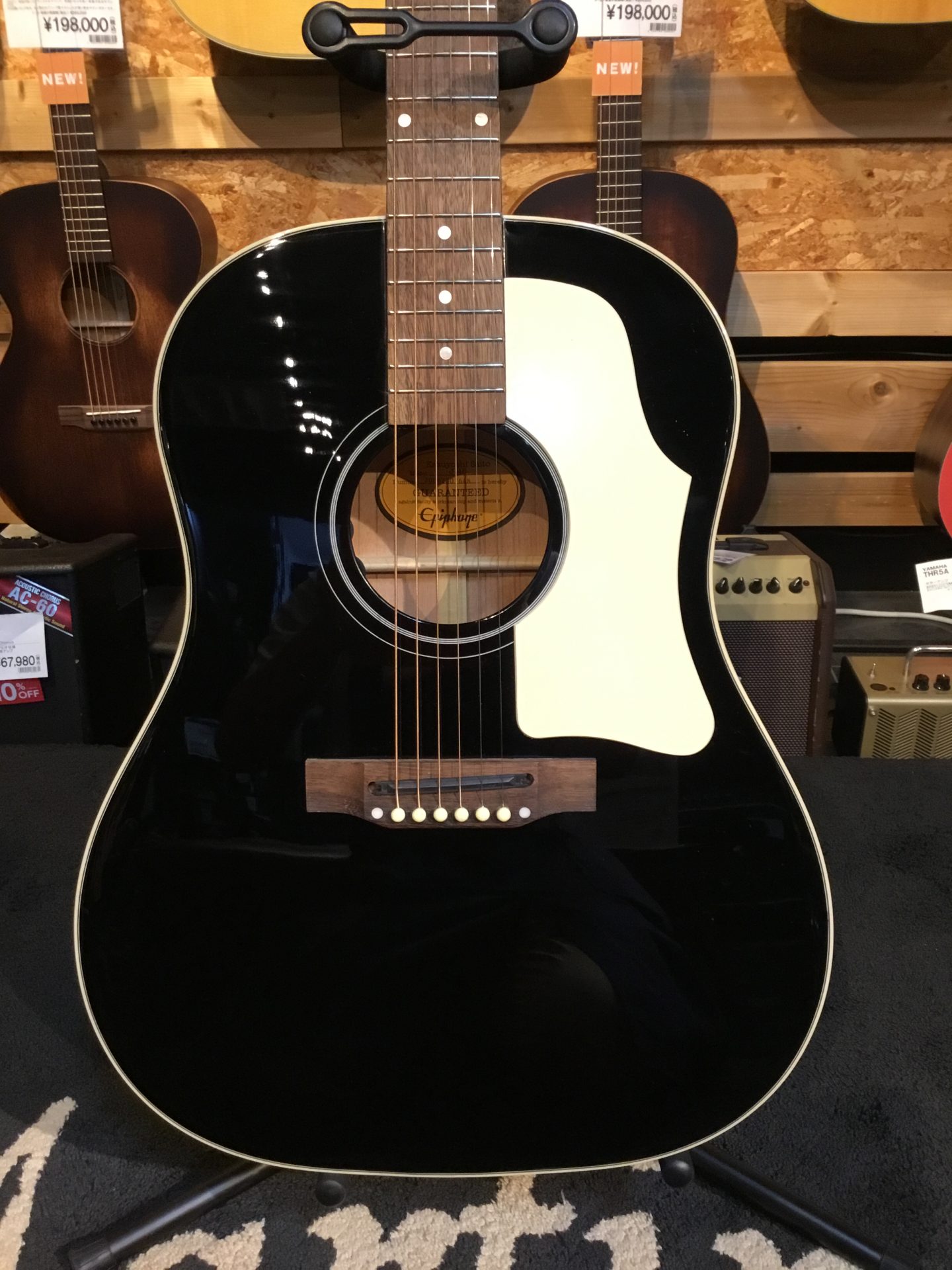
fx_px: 1137
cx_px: 476
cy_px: 635
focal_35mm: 31
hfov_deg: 45.4
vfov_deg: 58.4
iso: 125
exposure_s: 1/30
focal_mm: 3.3
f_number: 2.4
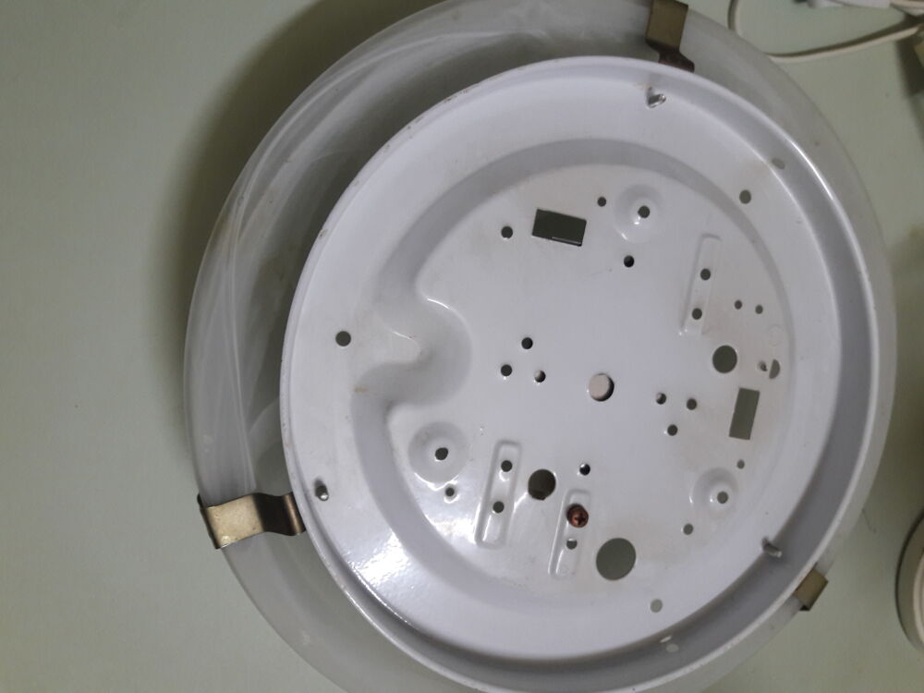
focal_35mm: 28
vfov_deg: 49.7
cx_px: 462
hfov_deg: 63.4
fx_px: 747
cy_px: 346
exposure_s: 1/33
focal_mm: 3.7
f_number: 1.9
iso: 100
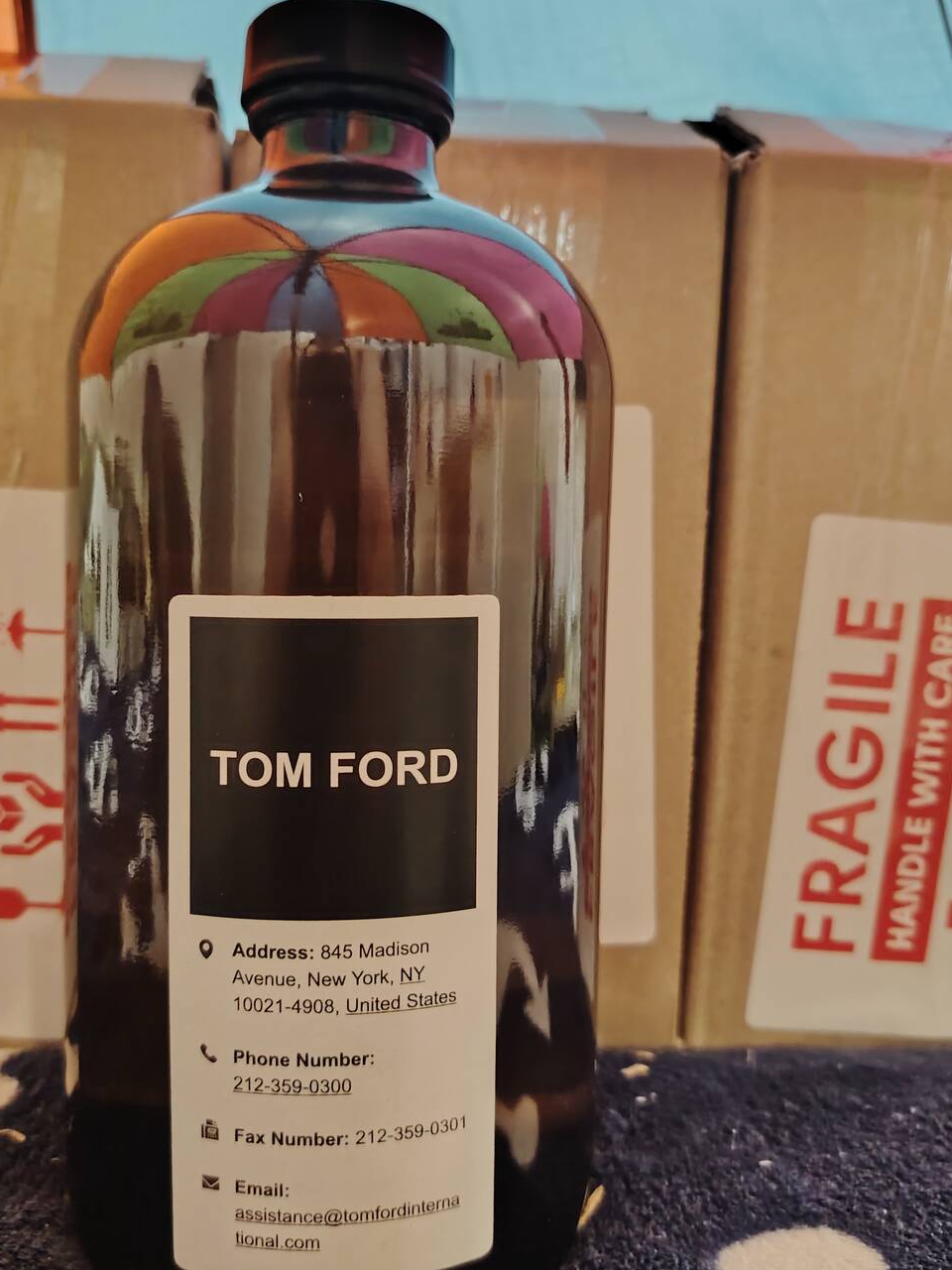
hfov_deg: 44.1
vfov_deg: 56.8
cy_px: 624
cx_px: 432
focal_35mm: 32
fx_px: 1173
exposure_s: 1/25
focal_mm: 5.25
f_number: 1.75
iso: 2606
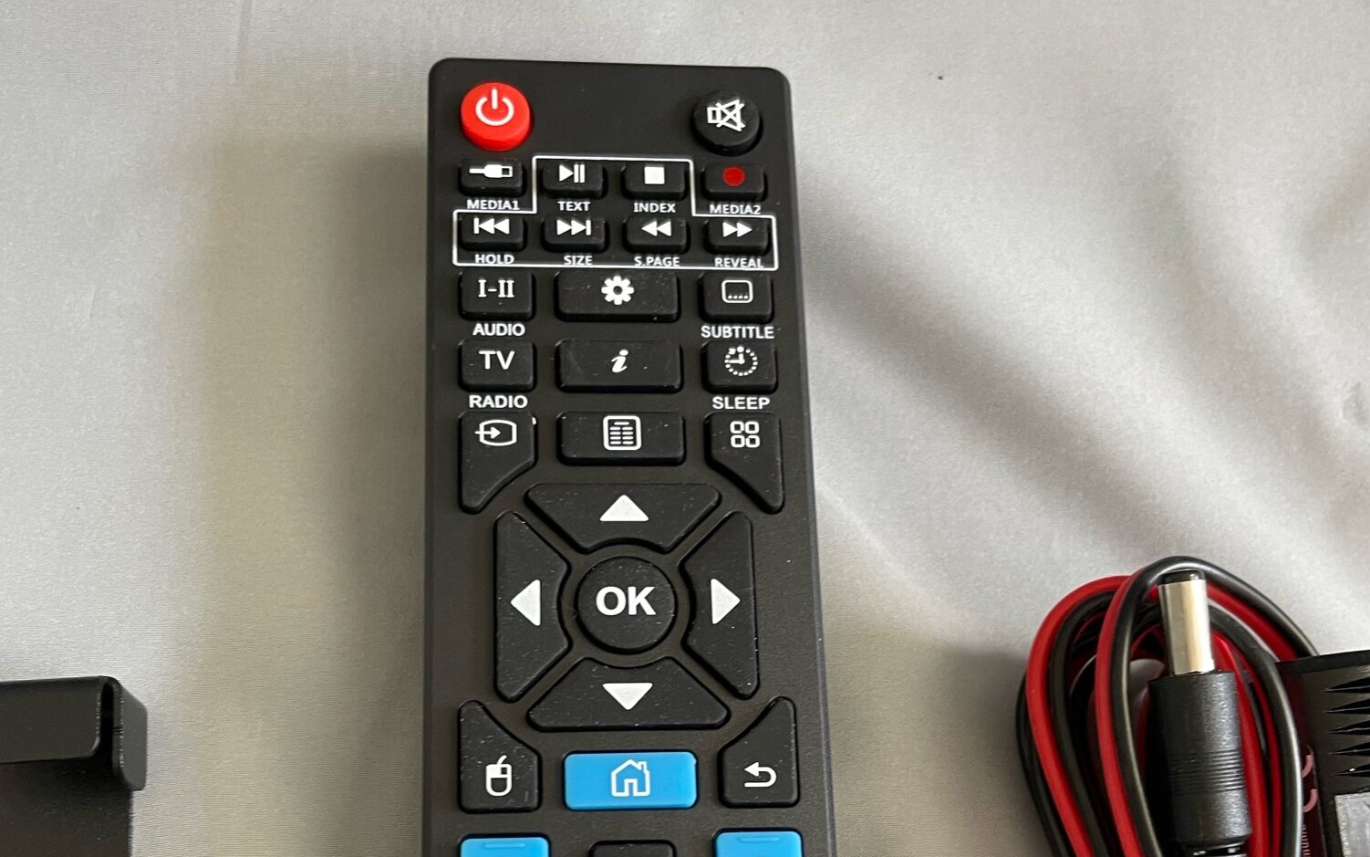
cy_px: 733
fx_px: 1382
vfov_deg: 33.1
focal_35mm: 37
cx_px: 682
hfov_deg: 52.7
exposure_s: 1/50
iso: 100
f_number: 1.6
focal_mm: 4.2
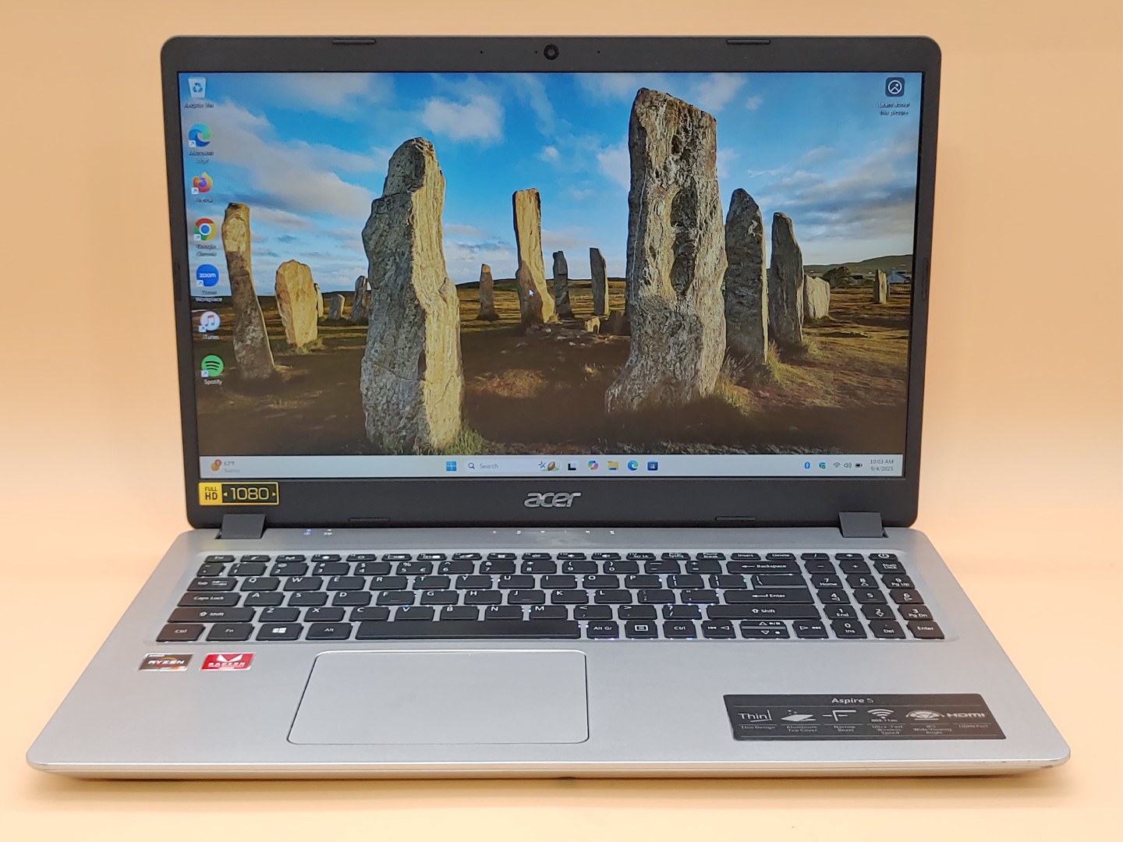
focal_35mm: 46
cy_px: 421
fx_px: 1492
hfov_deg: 41.2
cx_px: 562
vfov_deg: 31.5
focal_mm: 4.36
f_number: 1.8
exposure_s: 1/60
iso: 50
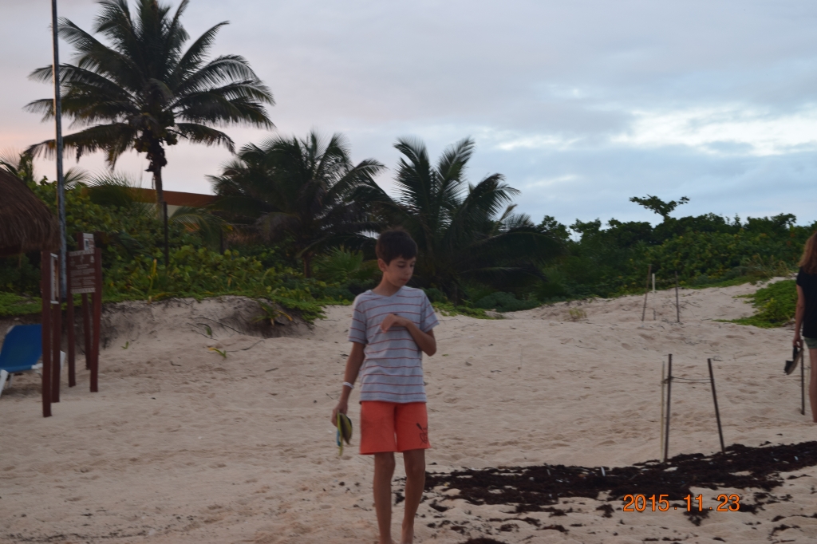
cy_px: 272
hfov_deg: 24.6
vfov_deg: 16.5
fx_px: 1872
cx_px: 408
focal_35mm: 82
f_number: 7.1
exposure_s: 1/30
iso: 400
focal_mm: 55
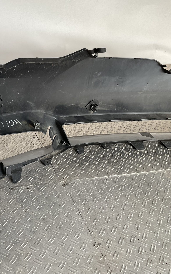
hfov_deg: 30.0
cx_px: 39
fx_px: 313
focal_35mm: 42
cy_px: 134
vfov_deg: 47.2
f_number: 1.8
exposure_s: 1/100
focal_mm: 3
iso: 40
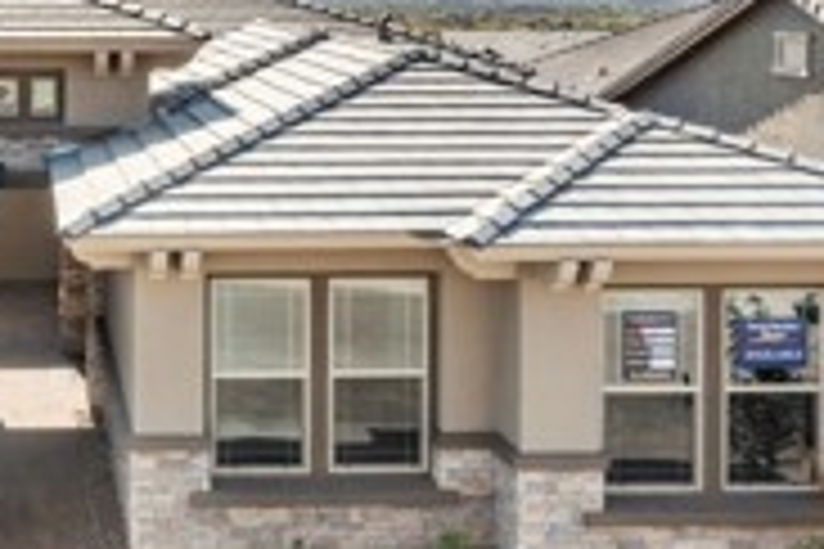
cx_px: 77
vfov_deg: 22.1
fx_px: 1396
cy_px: 414
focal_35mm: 61
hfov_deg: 31.3
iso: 100
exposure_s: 1/200
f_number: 9
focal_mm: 10.3
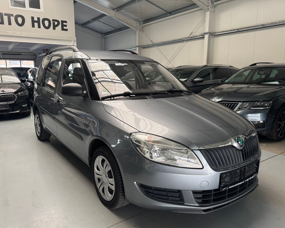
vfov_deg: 54.9
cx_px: 132
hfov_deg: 66.0
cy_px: 118
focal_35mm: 26
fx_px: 219
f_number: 1.78
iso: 200
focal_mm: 6.76
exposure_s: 1/108
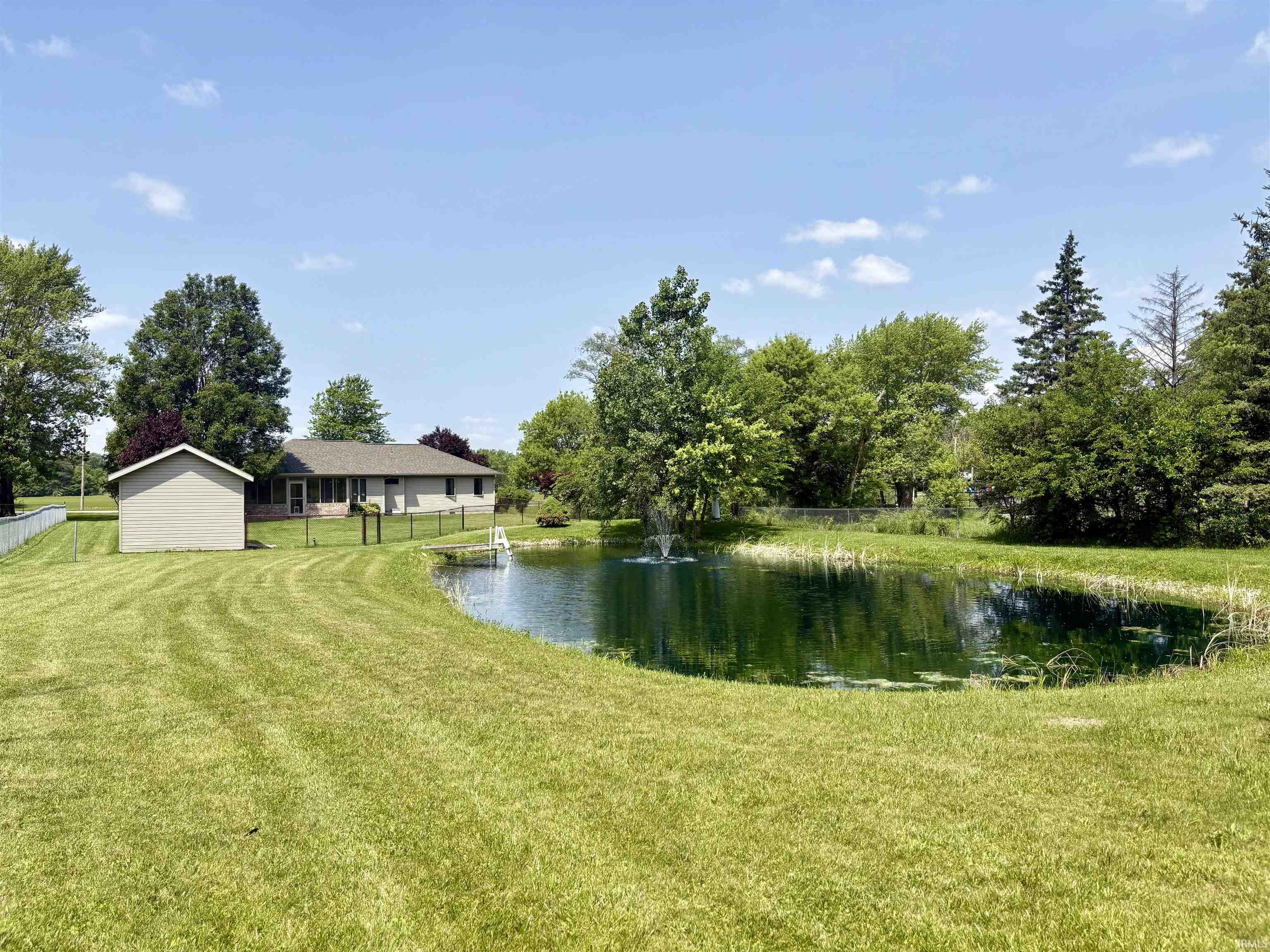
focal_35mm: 26
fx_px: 954
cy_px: 476
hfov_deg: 67.3
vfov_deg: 53.1
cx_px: 635
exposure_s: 1/3623
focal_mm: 5.96
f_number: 1.6
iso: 50
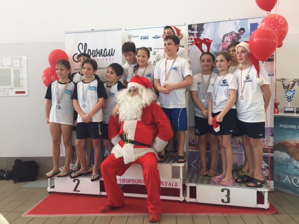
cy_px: 112
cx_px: 150
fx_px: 250
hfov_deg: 61.7
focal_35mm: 29
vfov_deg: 48.2
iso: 40
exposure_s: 1/33
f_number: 2.2
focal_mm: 4.15
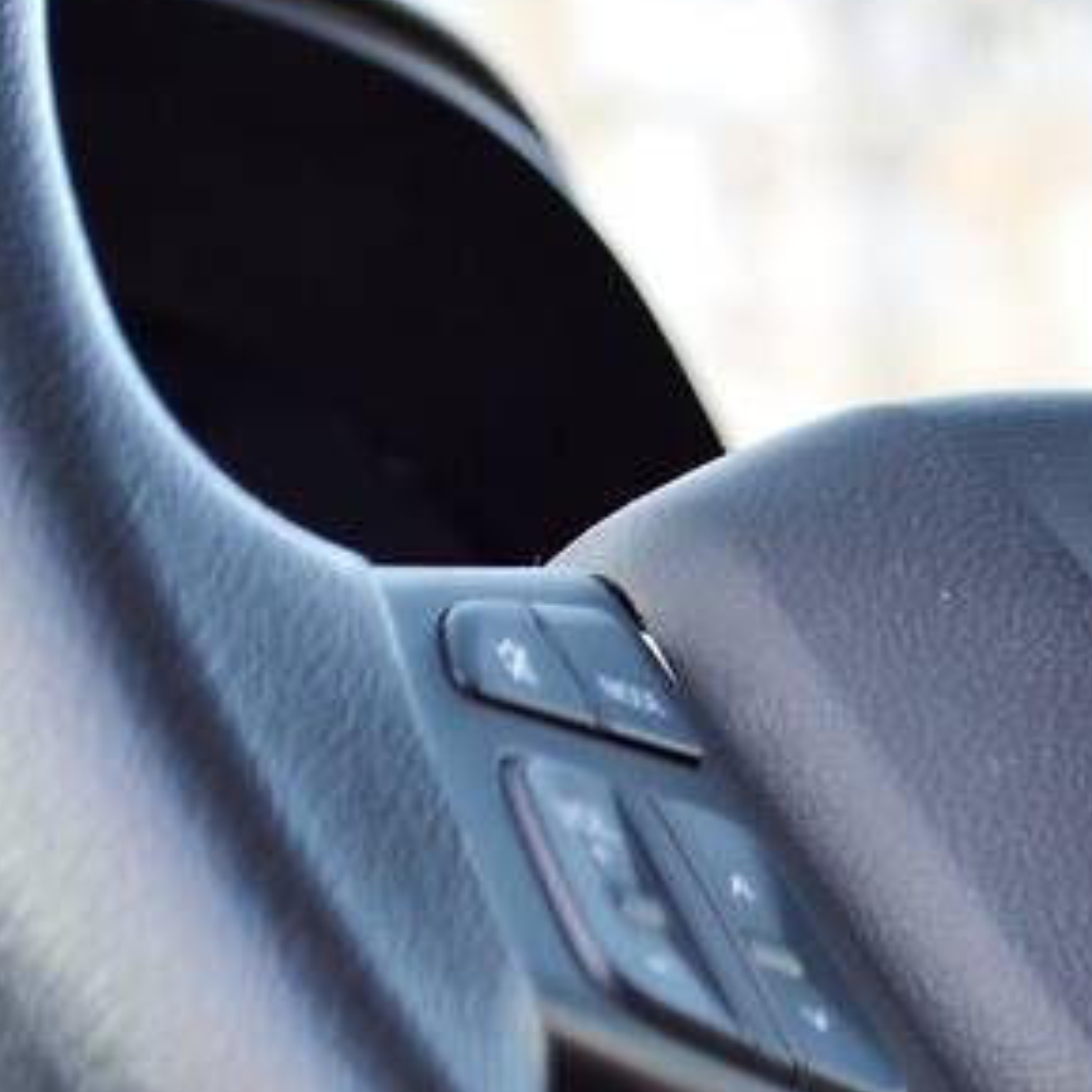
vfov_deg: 10.3
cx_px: 1451
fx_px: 6032
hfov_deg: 10.1
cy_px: 888
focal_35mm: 169
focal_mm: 48
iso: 400
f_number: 5.6
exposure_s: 1/125
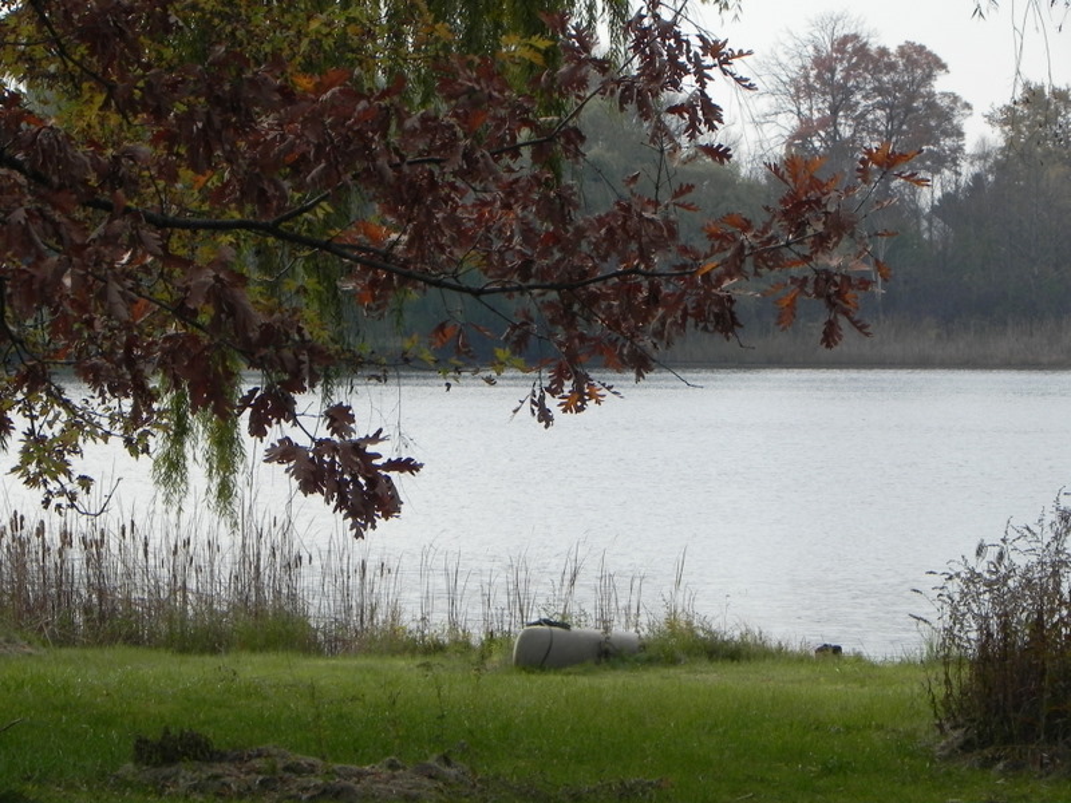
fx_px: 6559
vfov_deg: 7.0
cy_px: 402
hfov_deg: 9.3
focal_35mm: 212
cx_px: 536
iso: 160
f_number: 6.3
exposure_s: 1/369
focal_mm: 37.7
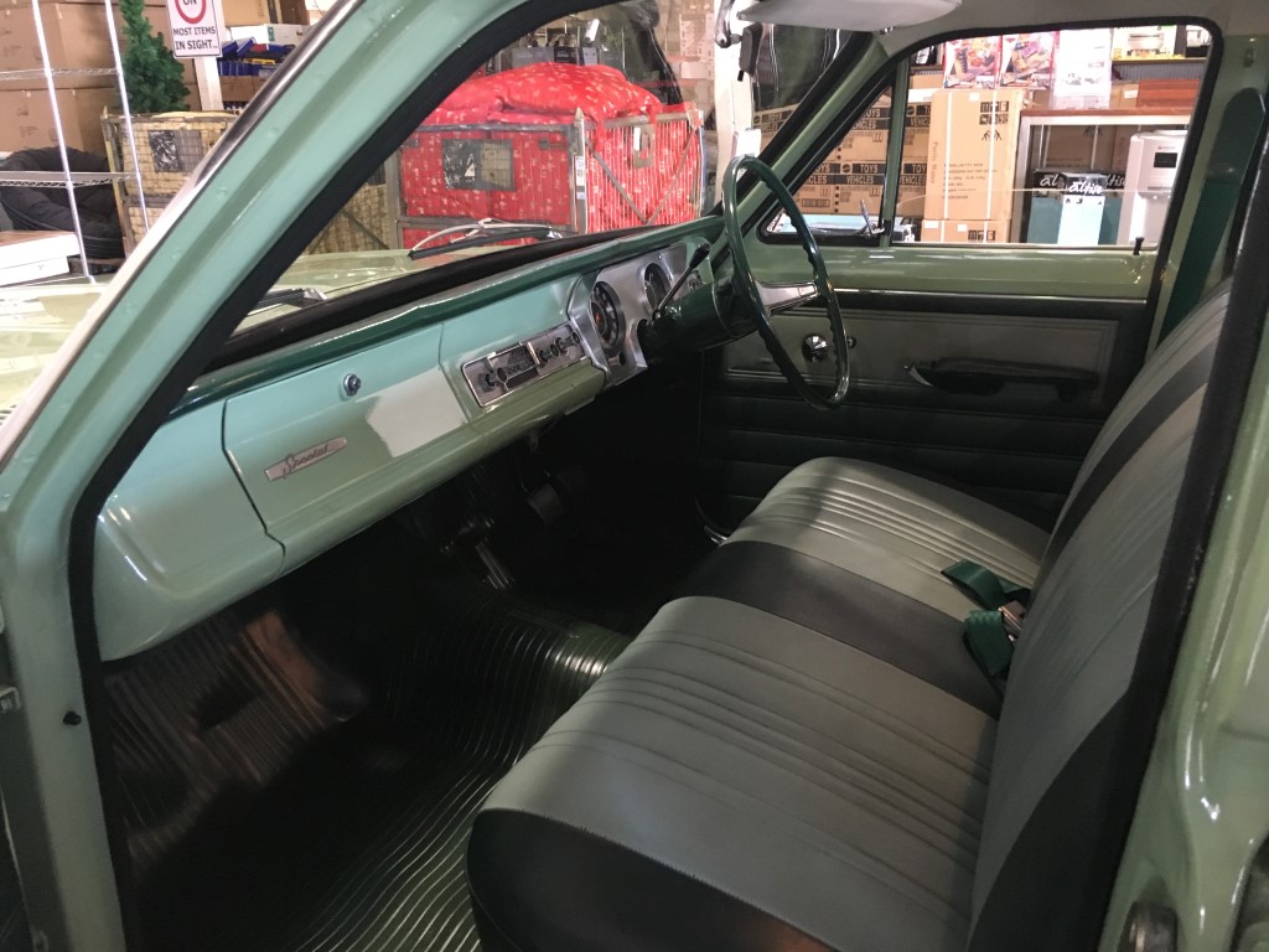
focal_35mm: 29
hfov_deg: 61.7
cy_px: 476
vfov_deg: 48.2
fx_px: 1063
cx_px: 634
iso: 200
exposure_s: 1/17
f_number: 2.2
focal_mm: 4.15
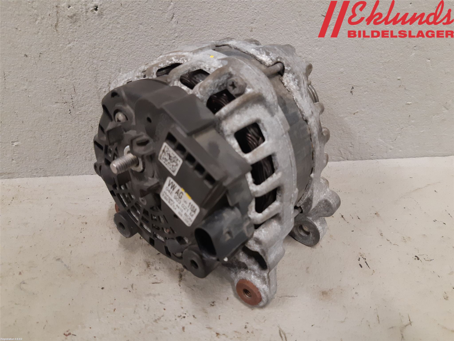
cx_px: 227
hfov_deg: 67.3
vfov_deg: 53.1
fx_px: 341
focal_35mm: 26
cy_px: 170
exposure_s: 1/50
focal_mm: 3.93
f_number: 1.7
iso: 200
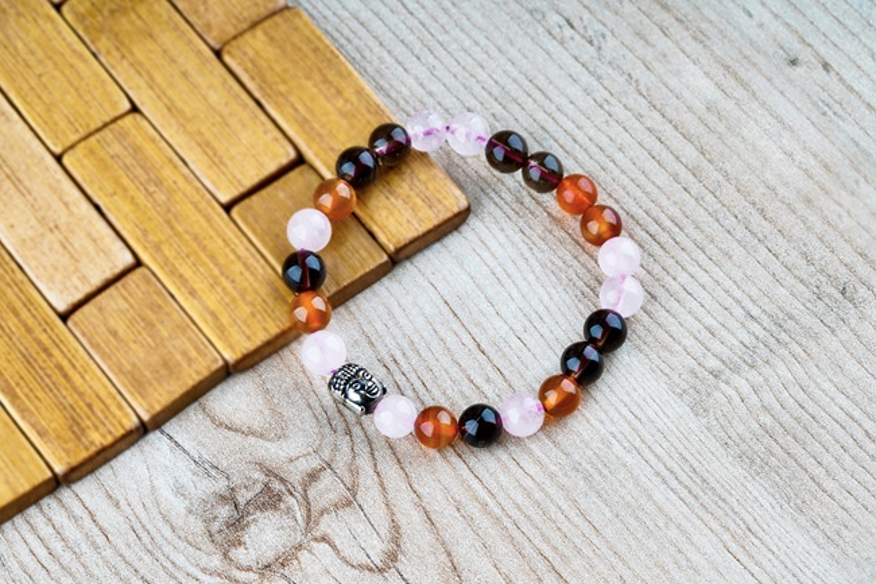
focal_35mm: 90
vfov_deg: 15.2
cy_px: 292
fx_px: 2189
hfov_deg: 22.6
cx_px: 438
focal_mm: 90
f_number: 10
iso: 100
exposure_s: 1/160
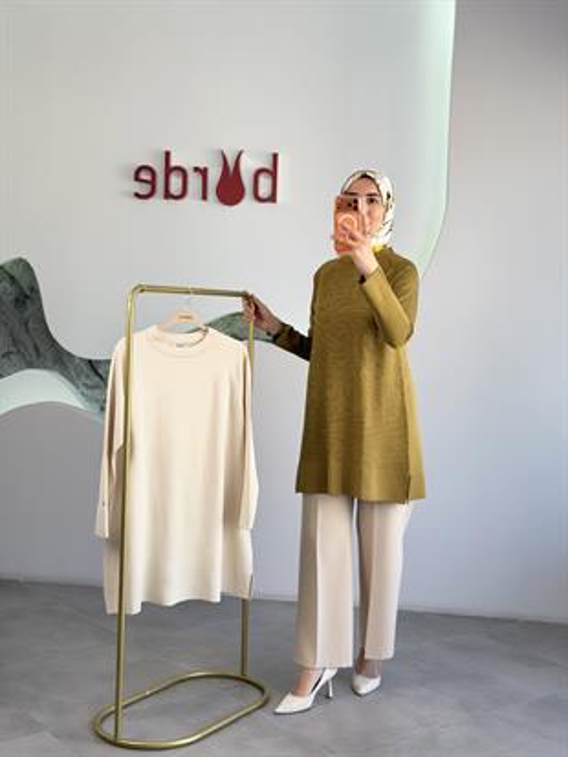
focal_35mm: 48
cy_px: 378
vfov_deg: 39.6
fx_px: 1050
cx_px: 284
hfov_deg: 30.3
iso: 50
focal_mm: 6.76
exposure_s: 1/200
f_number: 1.78
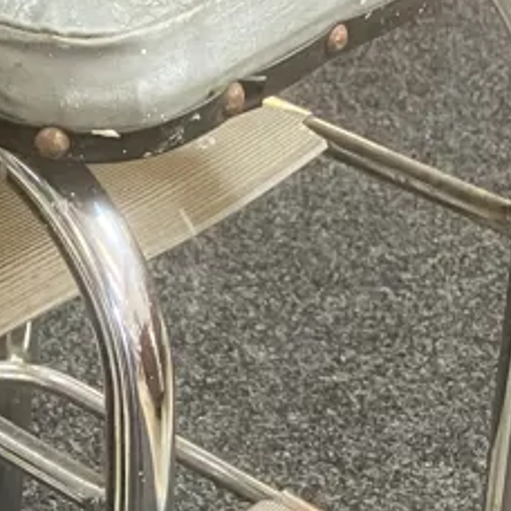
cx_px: 130
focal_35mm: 111
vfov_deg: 15.3
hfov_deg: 15.6
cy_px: 560
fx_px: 1854
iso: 400
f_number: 1.8
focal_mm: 3.99
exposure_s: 1/33
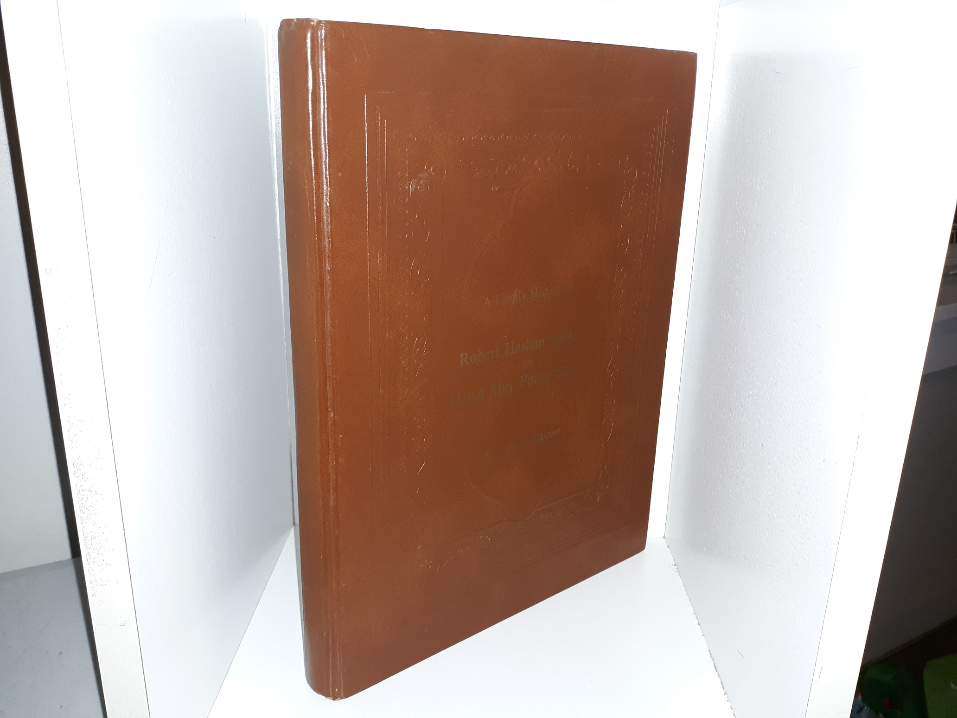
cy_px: 359
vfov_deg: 49.7
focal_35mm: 28
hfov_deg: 63.4
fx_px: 774
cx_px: 478
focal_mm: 3.7
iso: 64
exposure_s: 1/40
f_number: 1.7
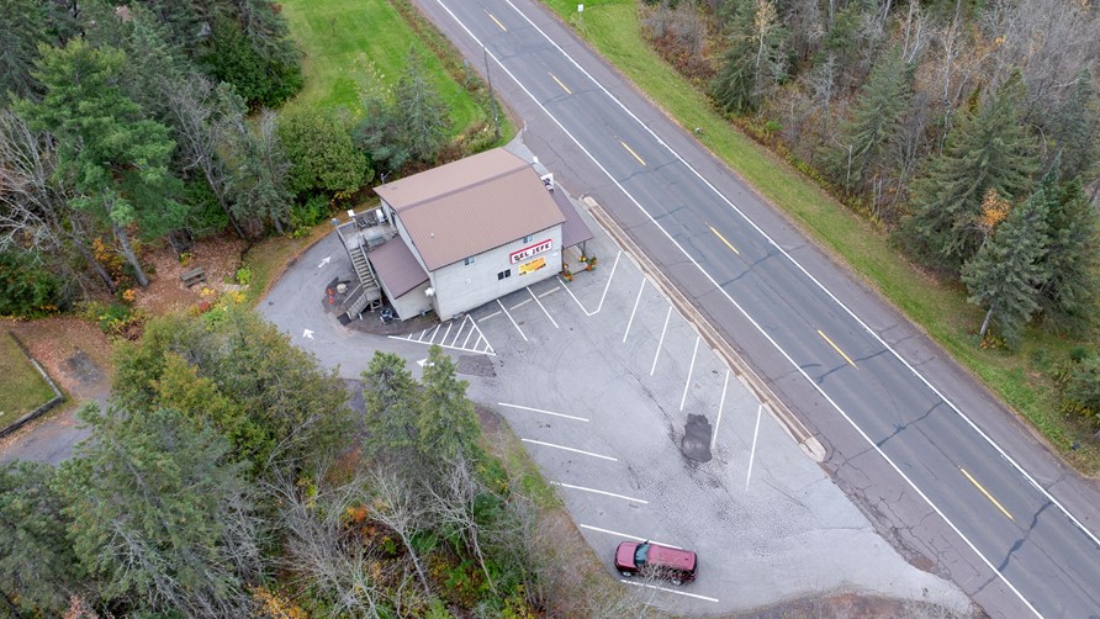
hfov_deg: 64.2
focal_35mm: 30
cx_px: 592
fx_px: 875
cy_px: 310
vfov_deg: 39.0
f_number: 2.8
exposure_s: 1/80
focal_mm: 12.29
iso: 100
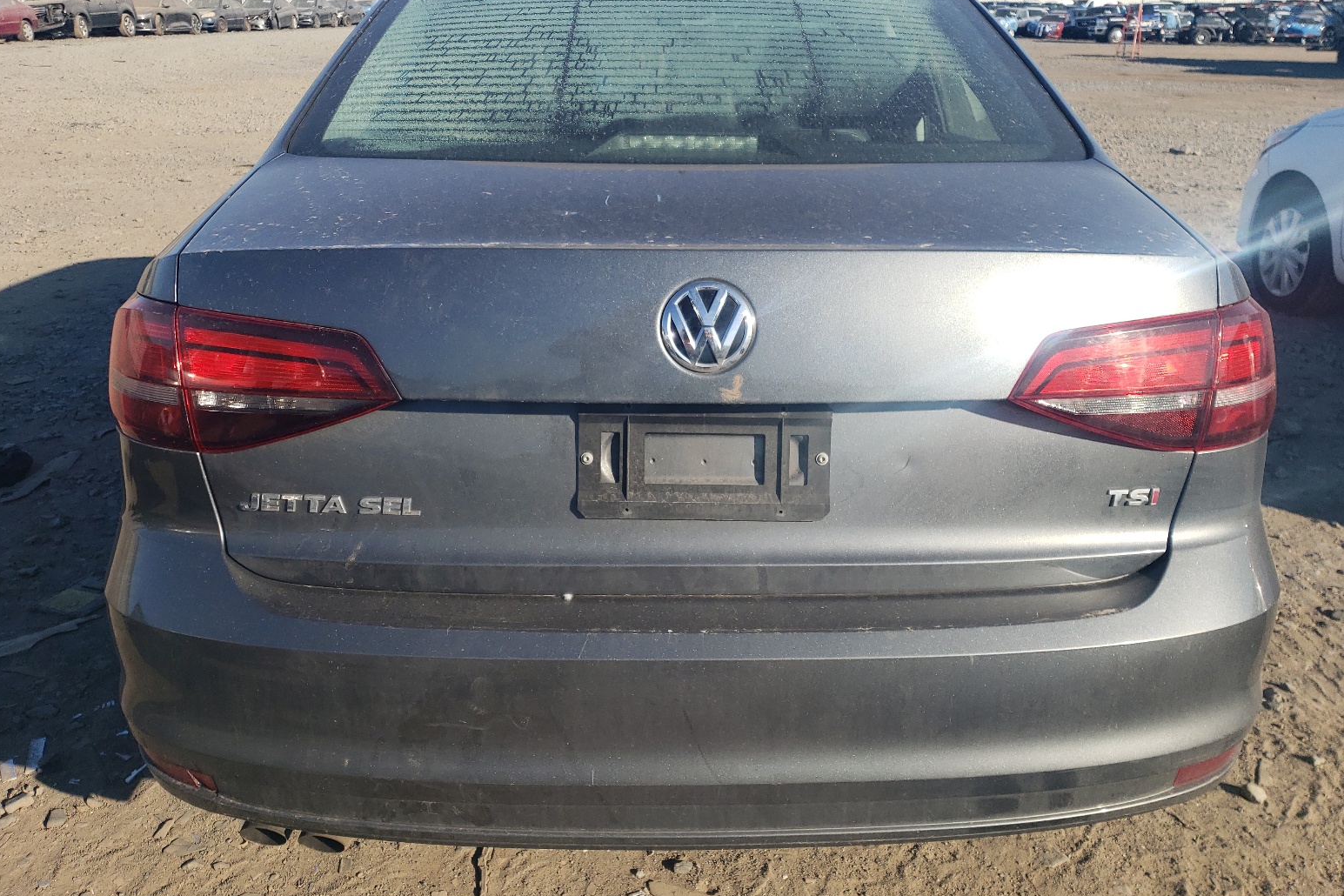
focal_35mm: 28
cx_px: 677
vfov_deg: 46.3
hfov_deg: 65.5
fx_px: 1045
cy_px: 397
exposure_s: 1/2500
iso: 50
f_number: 1.5
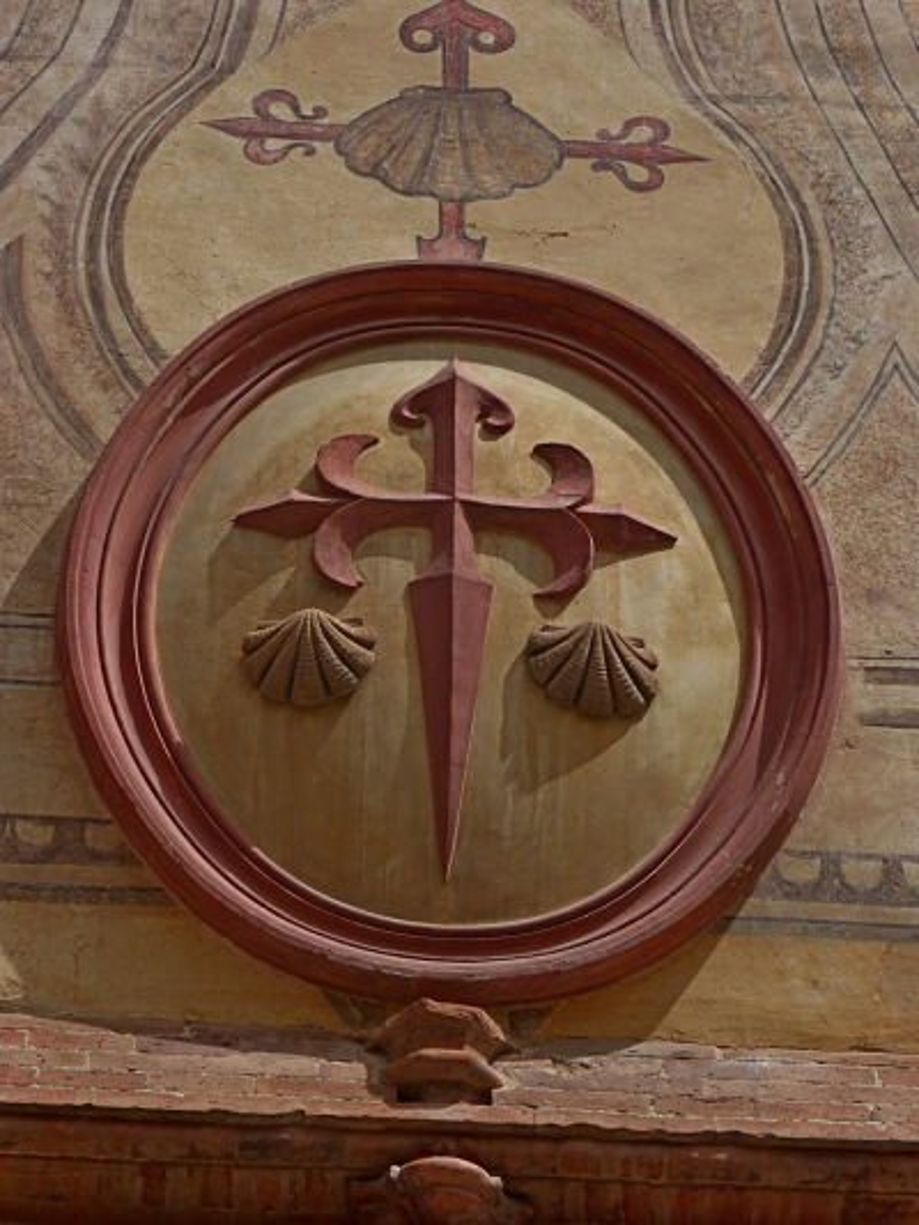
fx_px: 4565
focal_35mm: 129
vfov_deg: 15.3
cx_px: 460
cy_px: 612
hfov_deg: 11.5
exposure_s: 1/640
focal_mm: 23.1
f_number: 5.4
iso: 100
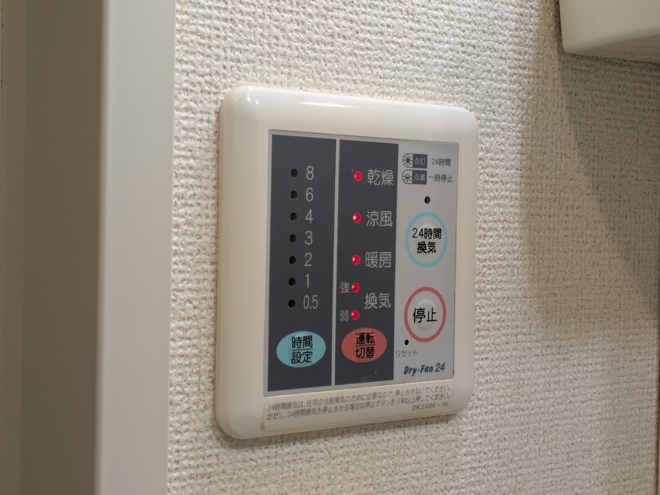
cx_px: 340
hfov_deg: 33.8
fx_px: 1087
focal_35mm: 57
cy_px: 244
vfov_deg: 25.7
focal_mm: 5.43
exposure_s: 1/40
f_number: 1.89
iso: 49
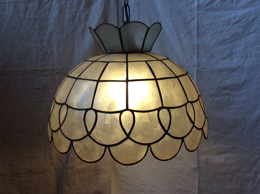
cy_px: 97
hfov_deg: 56.9
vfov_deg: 44.1
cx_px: 130
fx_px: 240
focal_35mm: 32
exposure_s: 1/101
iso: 32
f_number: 2.4
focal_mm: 3.3
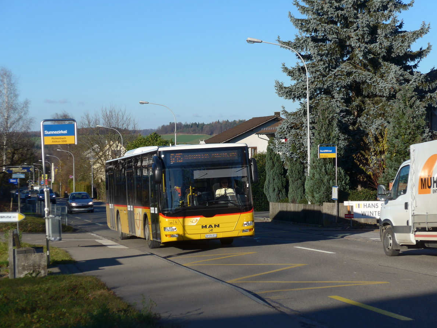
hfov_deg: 22.5
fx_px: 1099
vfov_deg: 17.0
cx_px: 218
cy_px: 163
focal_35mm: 87
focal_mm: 17
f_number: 4.5
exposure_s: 1/640
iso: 80
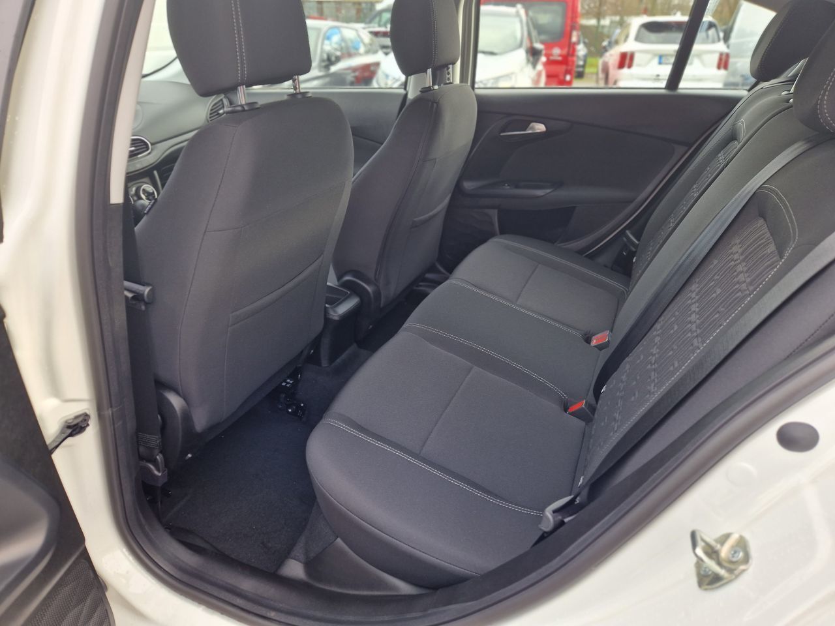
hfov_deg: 73.9
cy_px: 313
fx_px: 555
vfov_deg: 58.9
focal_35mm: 23
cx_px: 418
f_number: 1.8
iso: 50
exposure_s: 1/100
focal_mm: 5.4
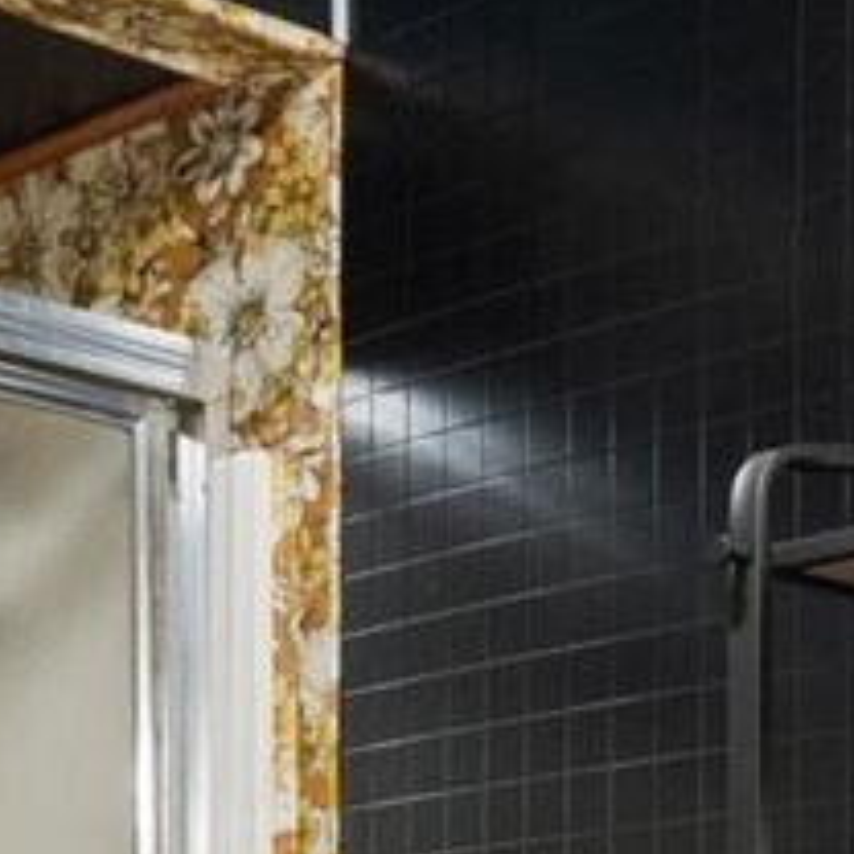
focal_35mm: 111
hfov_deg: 15.3
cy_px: 1386
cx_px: 946
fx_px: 3098
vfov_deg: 14.4
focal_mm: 16
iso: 320
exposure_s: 3.2
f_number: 8
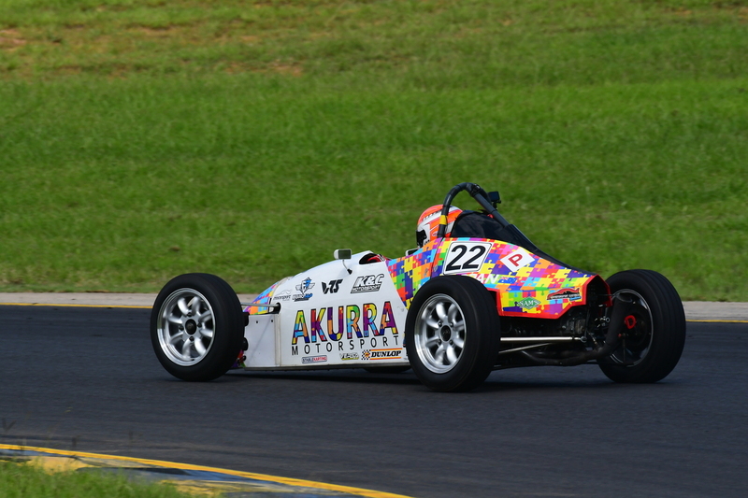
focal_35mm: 750
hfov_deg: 2.8
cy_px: 249
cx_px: 374
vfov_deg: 1.8
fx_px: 15579
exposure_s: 1/640
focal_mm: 500
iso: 500
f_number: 11
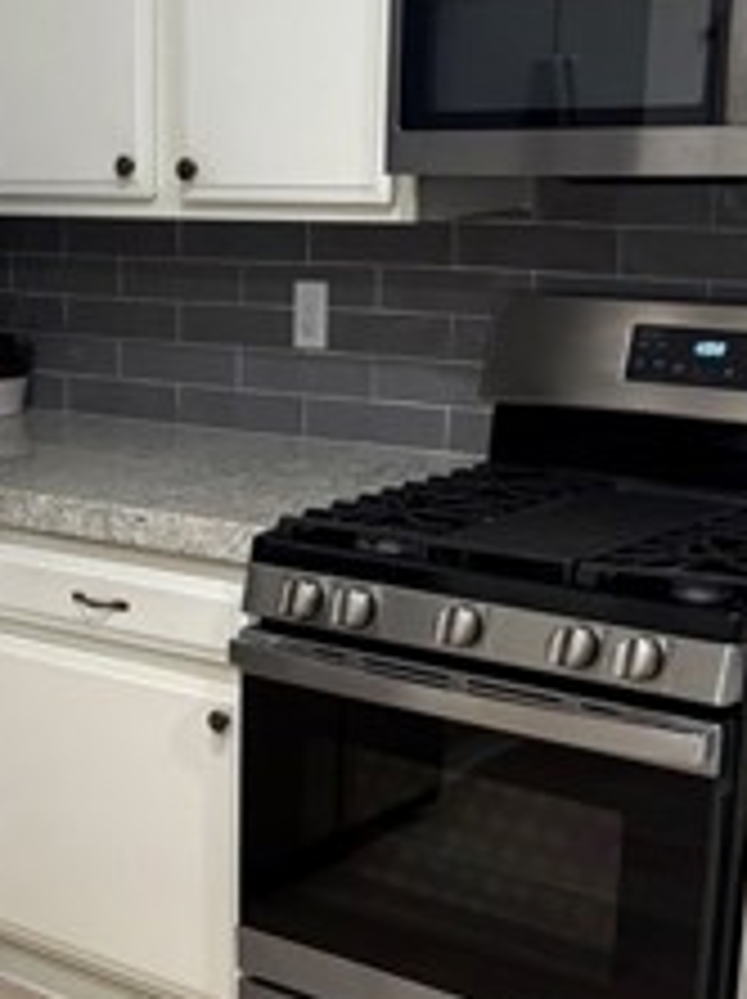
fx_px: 2162
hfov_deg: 18.7
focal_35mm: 75
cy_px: 846
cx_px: -104
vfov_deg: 25.4
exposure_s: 1/60
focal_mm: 5.96
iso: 125
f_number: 1.6
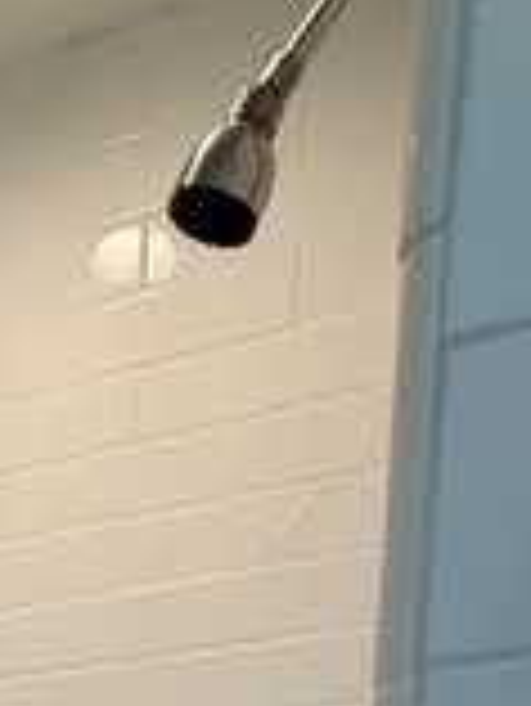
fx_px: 1164
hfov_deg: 21.7
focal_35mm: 57
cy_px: 1178
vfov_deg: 23.3
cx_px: -256
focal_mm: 2.22
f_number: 2.2
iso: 125
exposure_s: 1/120
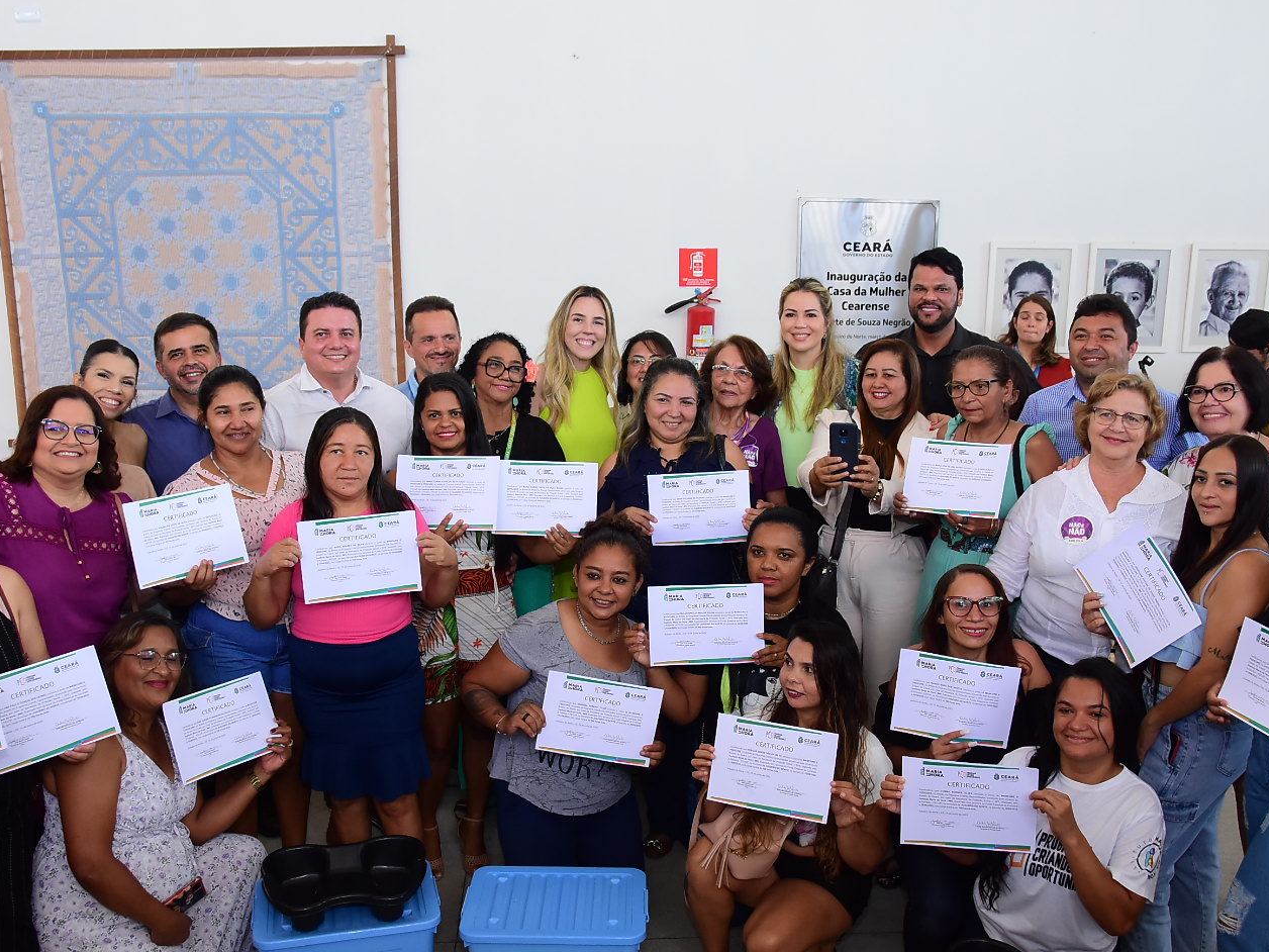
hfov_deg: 57.4
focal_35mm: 32
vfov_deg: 44.6
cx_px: 637
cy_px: 528
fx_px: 1159
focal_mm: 17
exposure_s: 1/160
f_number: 4.5
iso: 1000
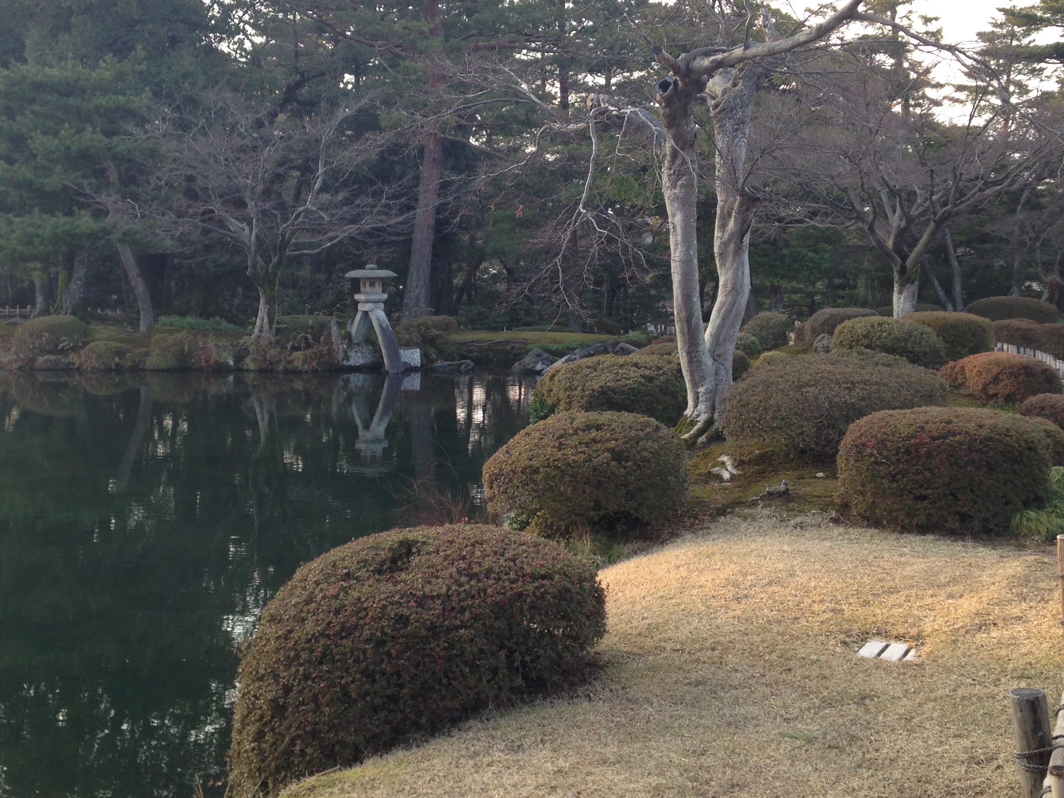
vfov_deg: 32.8
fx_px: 1352
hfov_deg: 42.9
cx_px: 494
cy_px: 314
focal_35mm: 44
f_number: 2.4
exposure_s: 1/120
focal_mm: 4.12
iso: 50
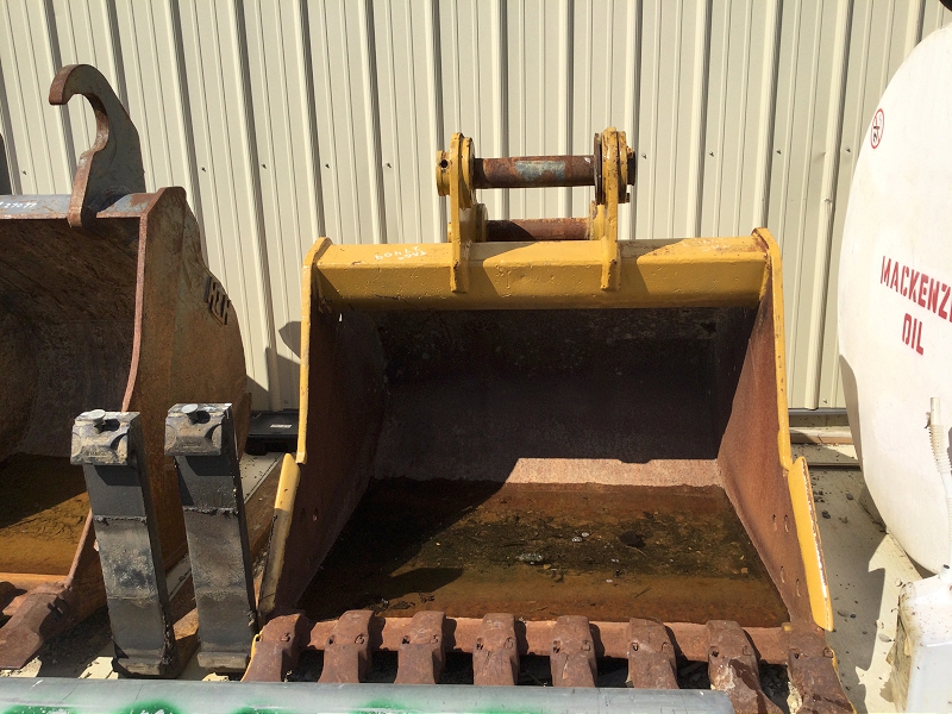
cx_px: 476
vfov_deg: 45.4
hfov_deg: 58.4
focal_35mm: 31
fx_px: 853
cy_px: 357
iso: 25
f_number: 2.4
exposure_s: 1/1314
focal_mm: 3.3
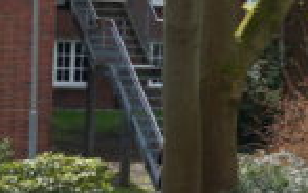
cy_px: 409
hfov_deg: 10.5
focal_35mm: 192
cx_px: -172
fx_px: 1612
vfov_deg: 6.6
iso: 100
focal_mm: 18
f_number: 4.5
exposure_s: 1/200
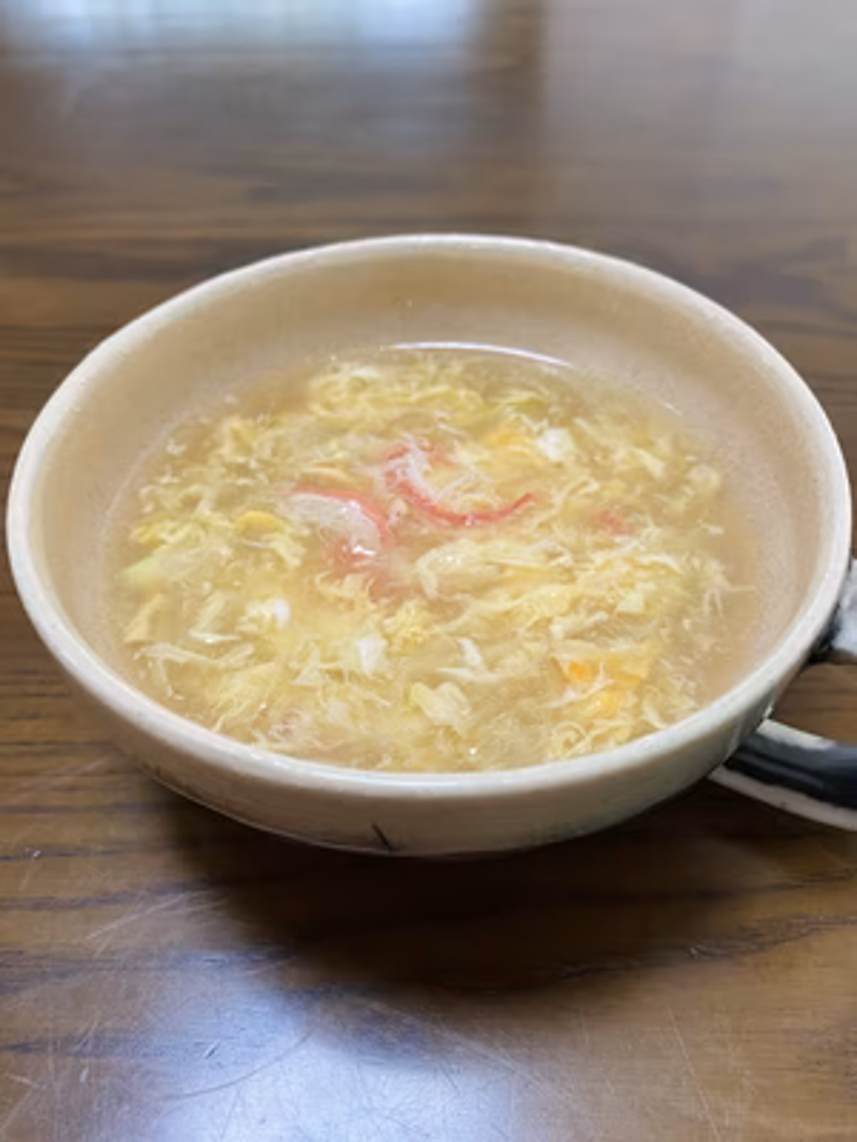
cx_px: 428
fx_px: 825
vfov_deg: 69.4
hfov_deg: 54.9
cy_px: 571
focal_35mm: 25
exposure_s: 1/60
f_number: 1.8
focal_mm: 4.25
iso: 100
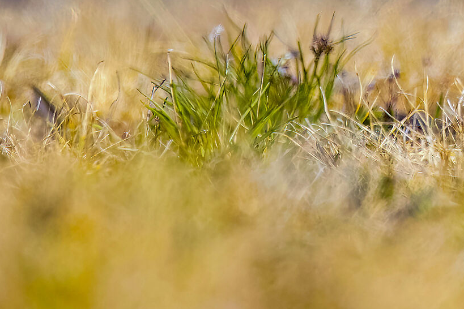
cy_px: 75
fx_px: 33998
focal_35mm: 2638
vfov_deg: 0.5
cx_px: 649
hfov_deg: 0.8
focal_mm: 600
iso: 1000
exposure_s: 1/2000
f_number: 8
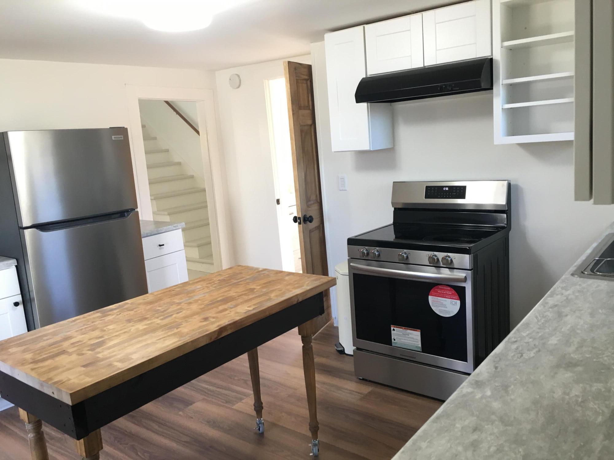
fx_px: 514
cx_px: 307
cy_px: 230
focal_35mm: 29
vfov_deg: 48.2
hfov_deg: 61.7
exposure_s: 1/30
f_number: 2.2
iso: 80
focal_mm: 4.15
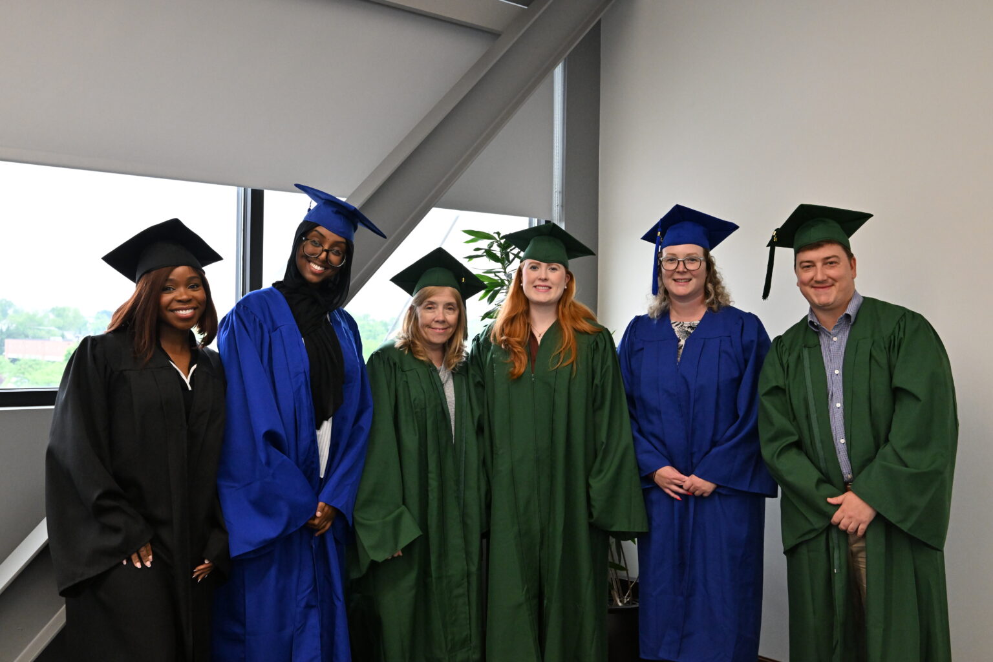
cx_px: 496
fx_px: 1021
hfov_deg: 51.9
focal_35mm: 37
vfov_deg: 35.9
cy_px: 331
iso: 4000
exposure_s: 1/200
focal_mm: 37
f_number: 5.6
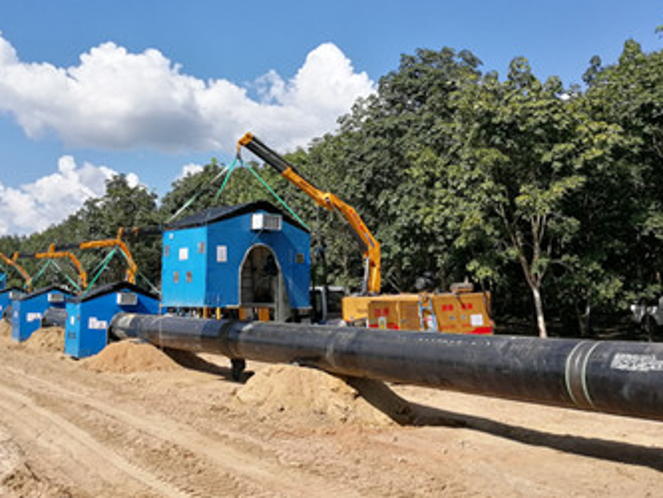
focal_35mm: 39
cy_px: 194
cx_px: 261
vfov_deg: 36.7
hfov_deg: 47.5
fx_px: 747
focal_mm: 3.62
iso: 50
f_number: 1.8
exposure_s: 1/1136
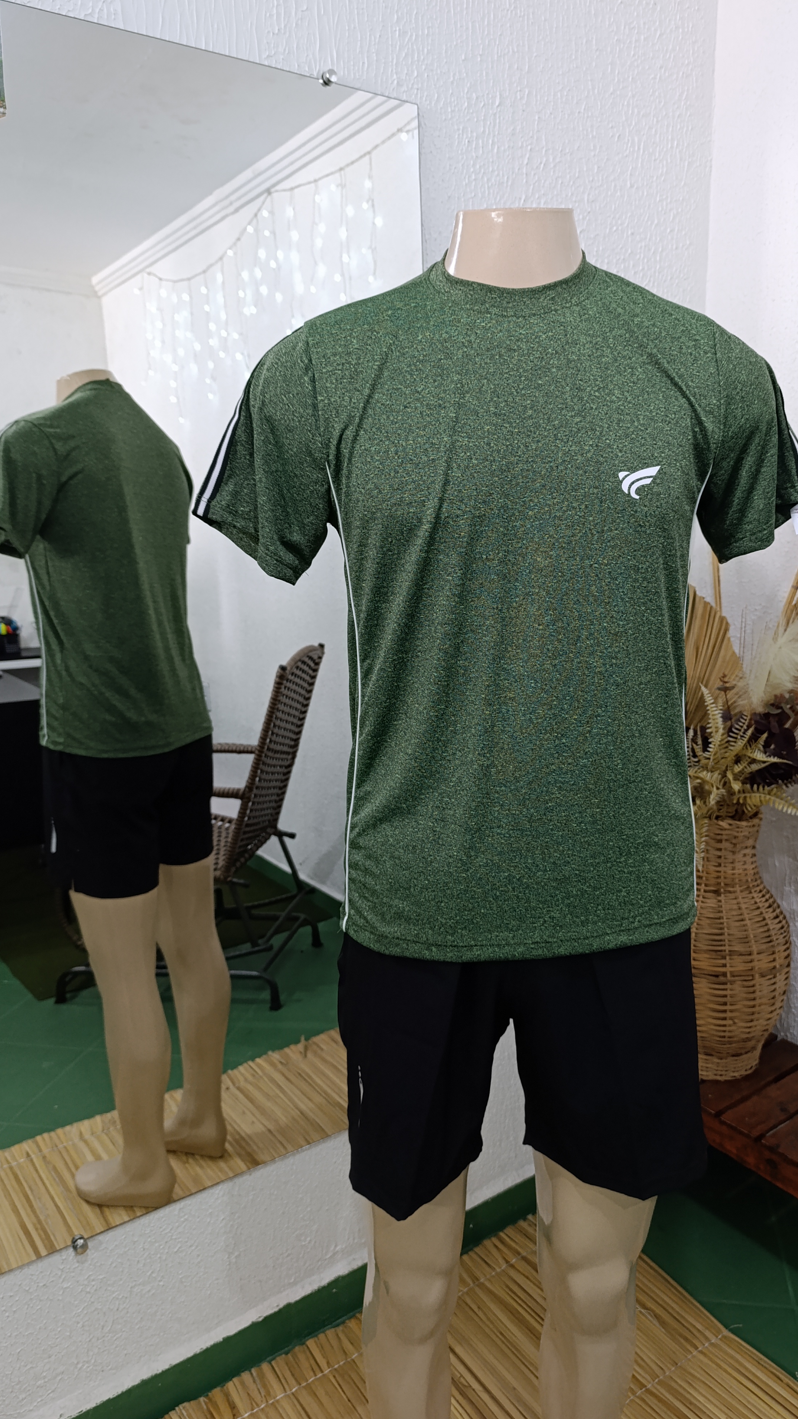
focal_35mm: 26
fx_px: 978
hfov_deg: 44.3
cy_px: 715
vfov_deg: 71.9
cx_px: 456
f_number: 1.6
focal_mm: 6.14
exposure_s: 1/60
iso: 1250
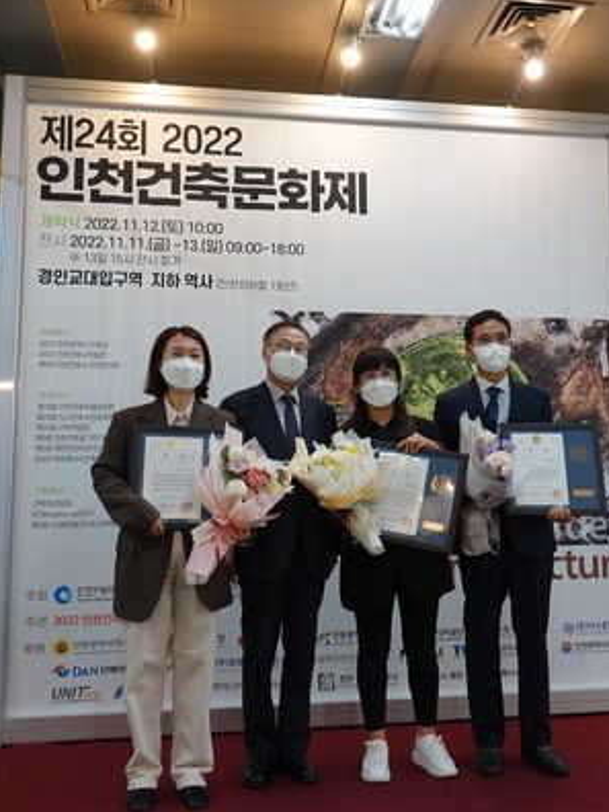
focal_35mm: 35
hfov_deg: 40.6
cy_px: 404
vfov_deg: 52.6
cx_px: 349
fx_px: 821
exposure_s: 1/30
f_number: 2.4
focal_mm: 8.8
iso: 160
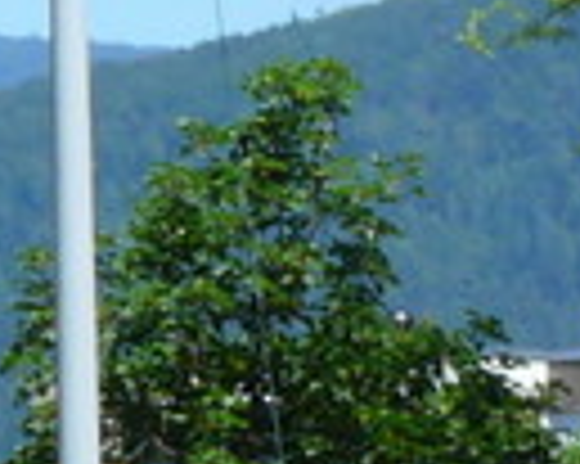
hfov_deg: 1.8
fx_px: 18697
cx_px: 2095
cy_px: 1239
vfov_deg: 1.4
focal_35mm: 1090
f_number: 5.6
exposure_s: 1/320
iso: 100
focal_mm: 23.7
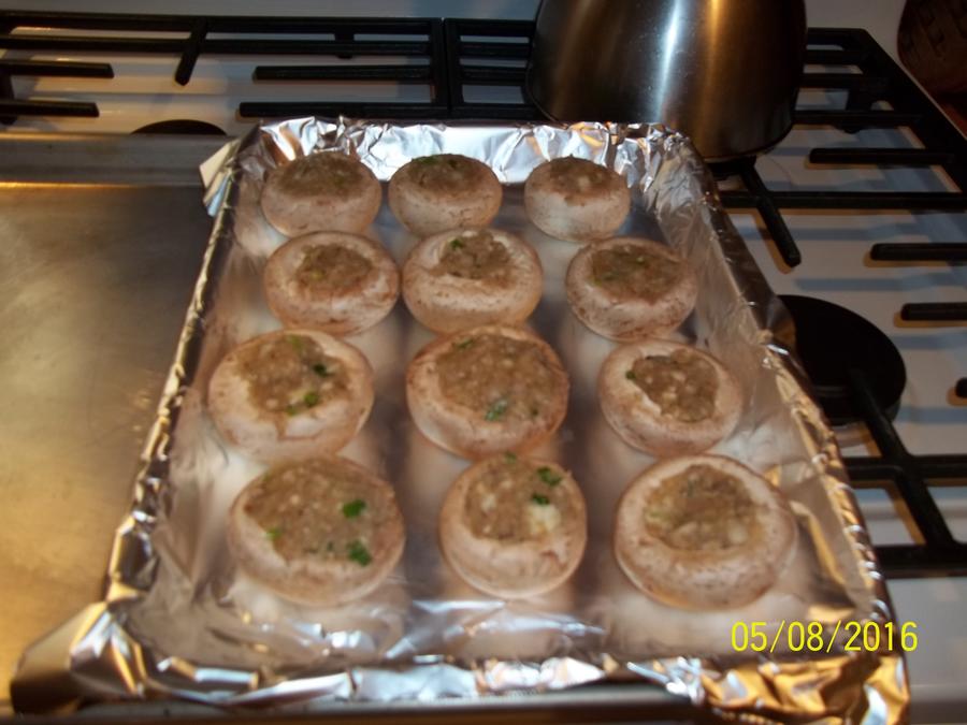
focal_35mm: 32
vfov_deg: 44.2
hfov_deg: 56.8
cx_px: 484
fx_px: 894
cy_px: 362
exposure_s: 1/30
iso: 64
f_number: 2.9
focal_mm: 5.7
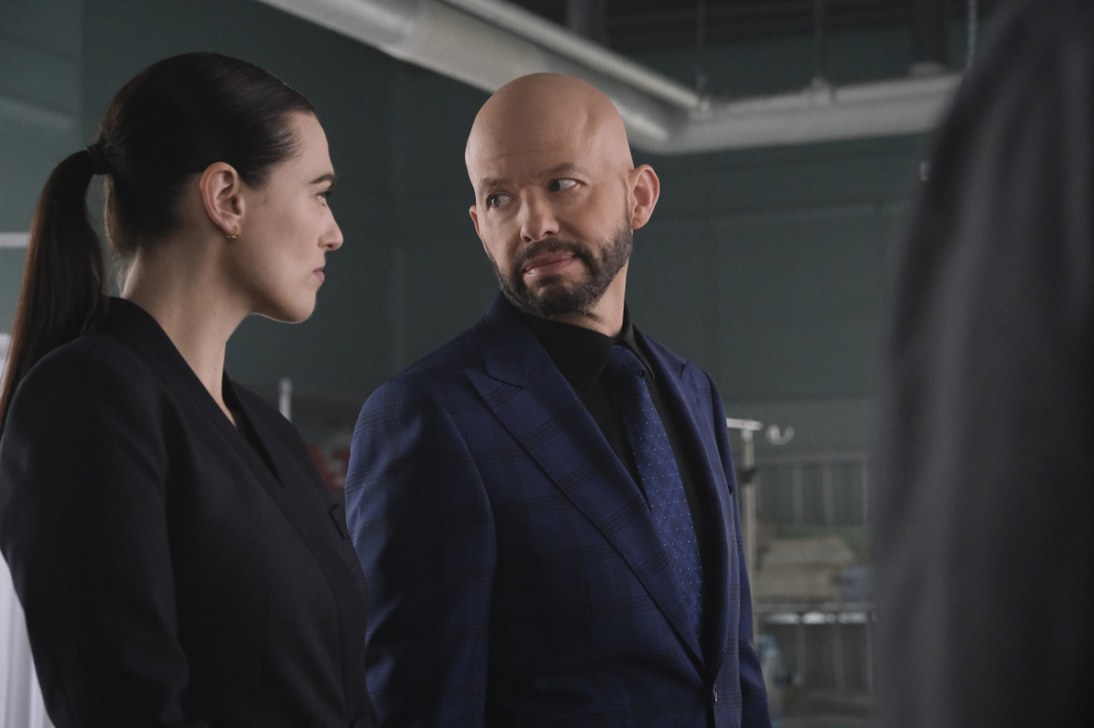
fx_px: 2552
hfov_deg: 24.2
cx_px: 546
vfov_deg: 16.3
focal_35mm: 84
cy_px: 361
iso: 8000
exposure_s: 1/125
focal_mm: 55
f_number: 4
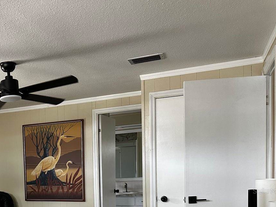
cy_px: 191
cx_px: 25
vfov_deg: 30.6
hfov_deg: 38.9
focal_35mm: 45
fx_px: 359
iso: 200
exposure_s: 1/121
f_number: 1.78
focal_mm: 6.86
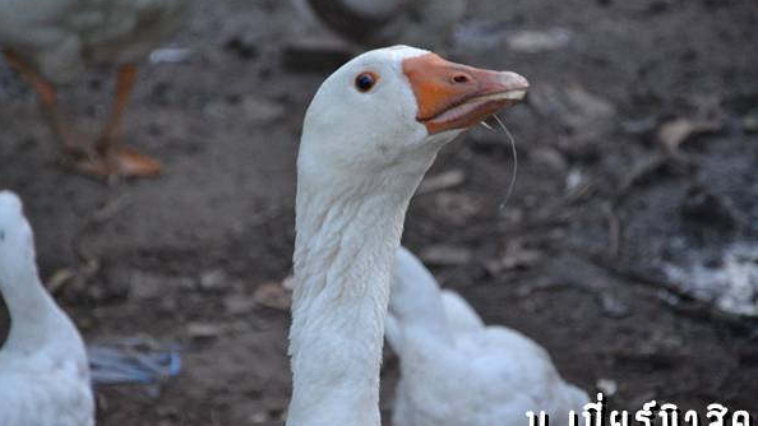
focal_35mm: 167
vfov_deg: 7.3
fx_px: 3347
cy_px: 205
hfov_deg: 12.9
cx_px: 379
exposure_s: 1/200
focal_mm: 105
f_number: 5.6
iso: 3200
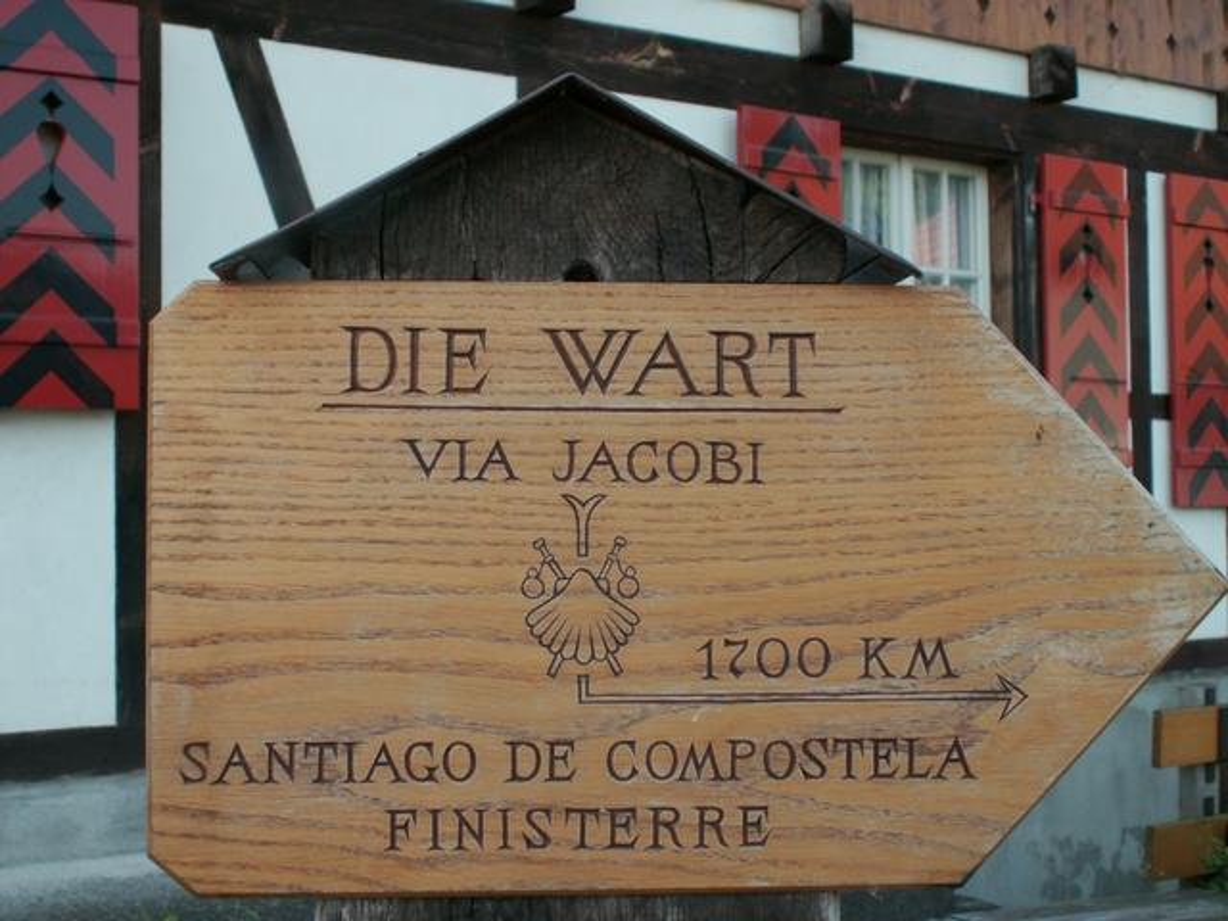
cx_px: 614
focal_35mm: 51
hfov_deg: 37.5
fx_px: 1809
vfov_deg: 28.6
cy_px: 460
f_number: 3.2
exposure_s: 1/200
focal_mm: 8.54
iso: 50
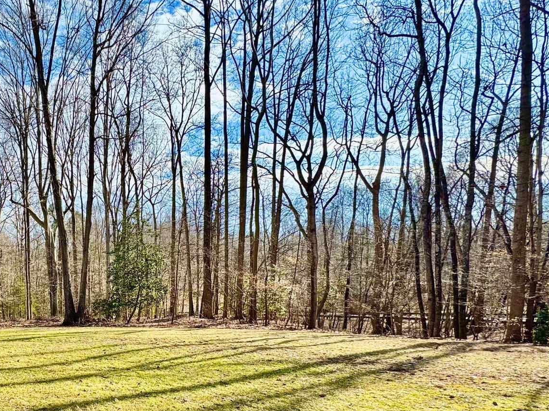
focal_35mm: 25
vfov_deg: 52.9
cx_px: 78
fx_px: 396
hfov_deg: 61.0
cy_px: 299
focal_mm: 2.22
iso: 40
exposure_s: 1/384
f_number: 2.2
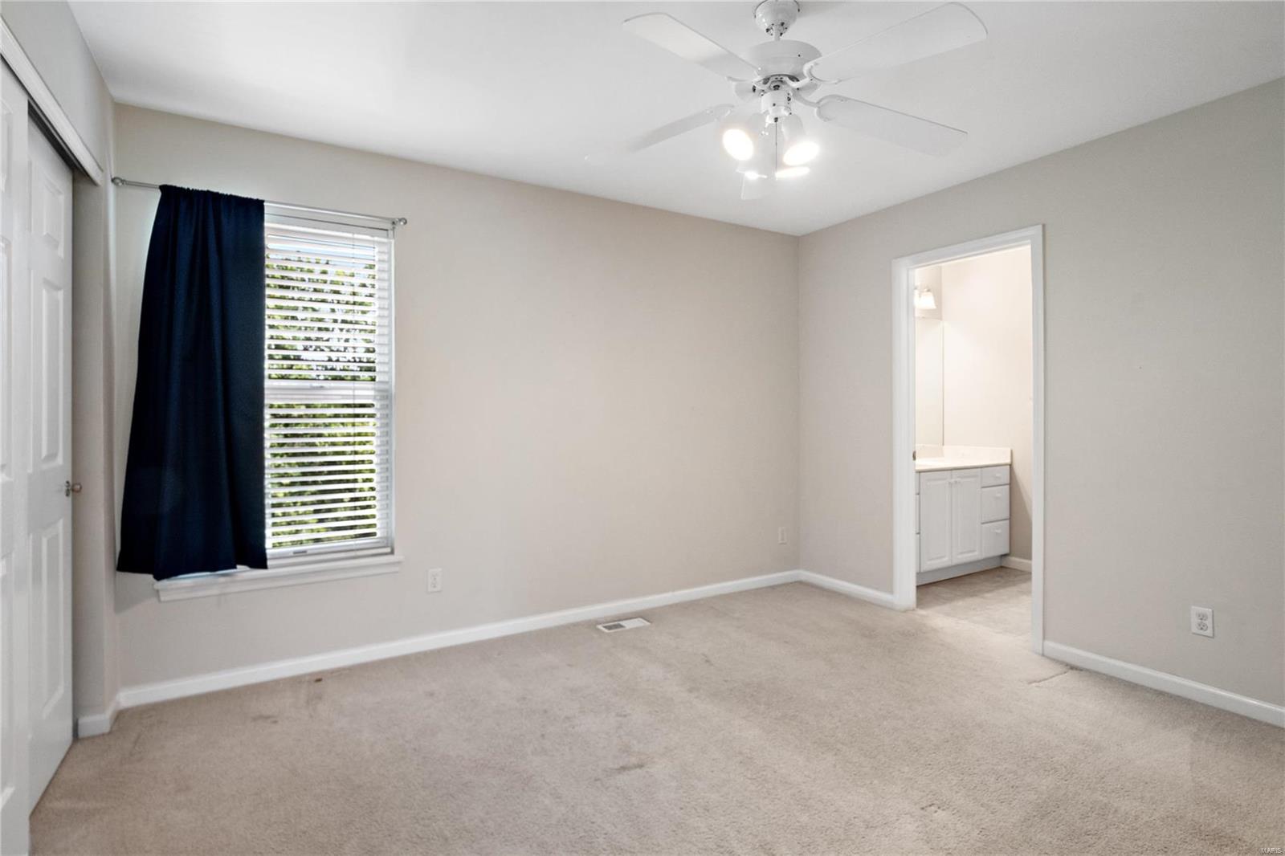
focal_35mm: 16
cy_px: 428
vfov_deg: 73.7
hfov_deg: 96.7
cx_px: 642
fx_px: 571
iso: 400
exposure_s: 1/10
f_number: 8
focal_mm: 8
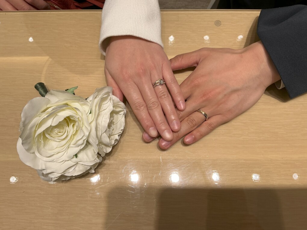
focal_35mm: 29
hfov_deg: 61.7
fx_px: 257
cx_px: 154
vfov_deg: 48.2
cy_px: 115
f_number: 1.8
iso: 20
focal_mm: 3
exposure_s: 1/235
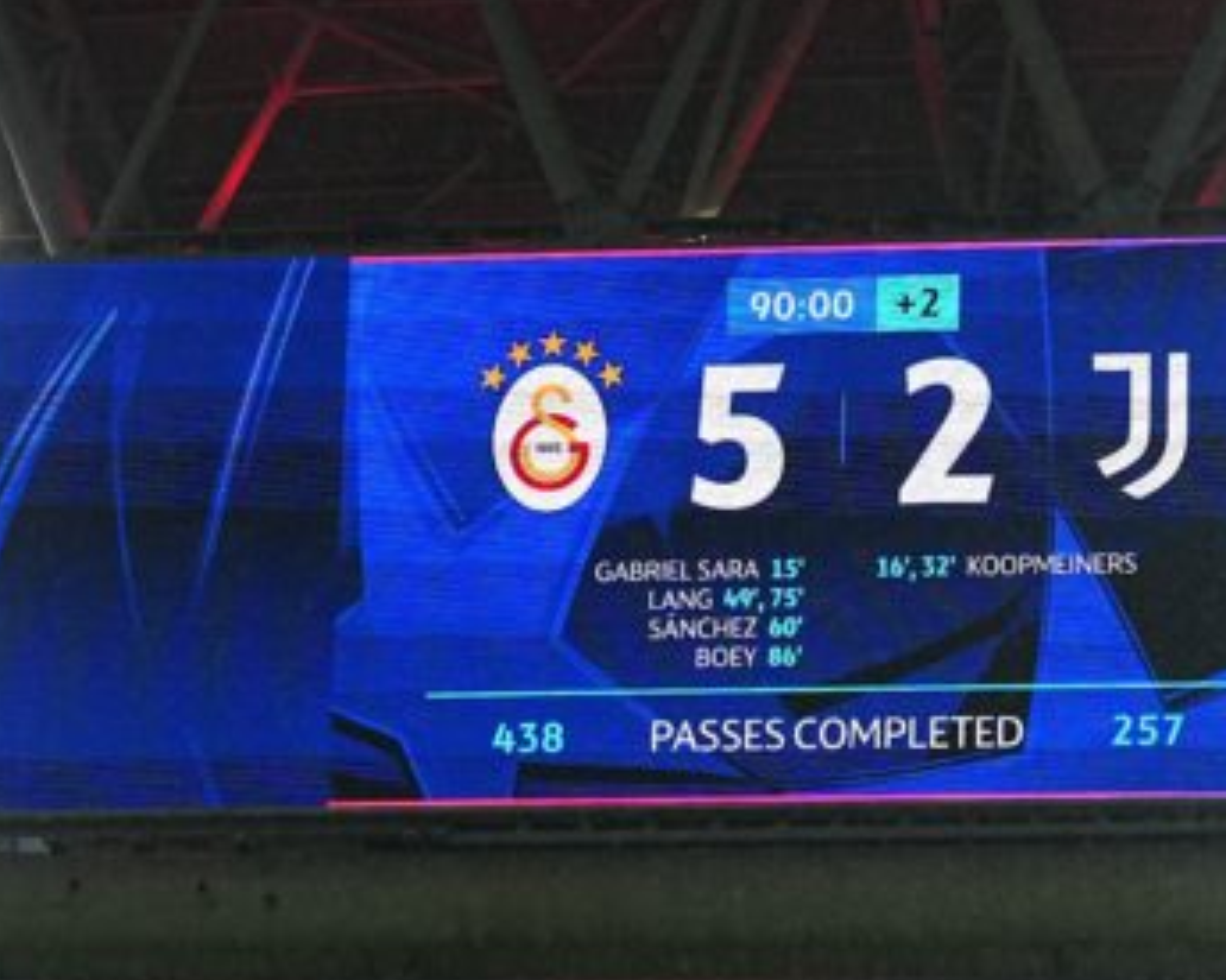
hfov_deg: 9.3
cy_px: 499
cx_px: 813
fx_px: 7545
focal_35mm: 208
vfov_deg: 7.4
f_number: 2.8
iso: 2000
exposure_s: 1/4000
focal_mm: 81
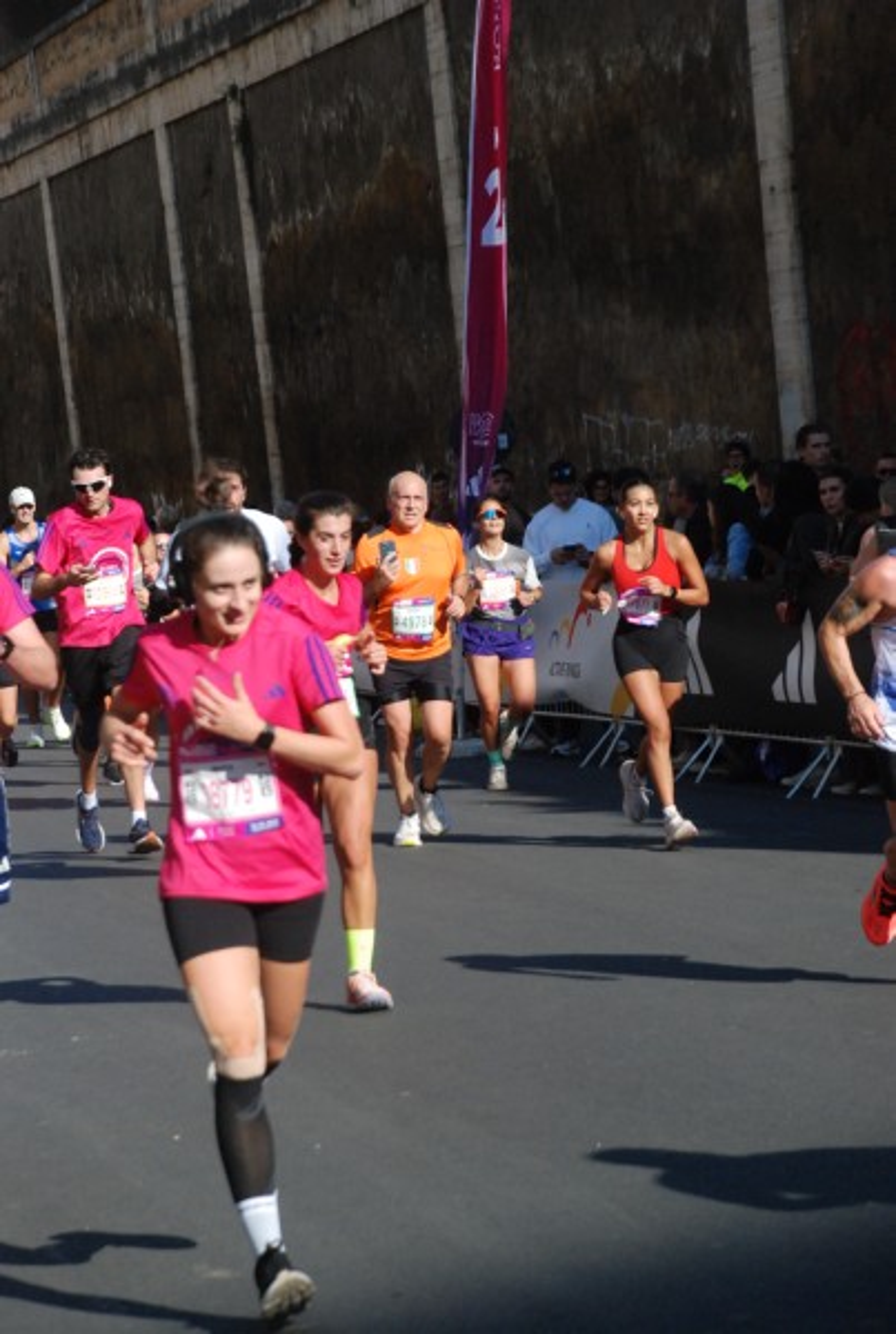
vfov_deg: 16.0
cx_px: 448
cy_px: 667
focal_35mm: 128
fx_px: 4735
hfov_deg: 10.8
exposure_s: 1/1600
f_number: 6.3
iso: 1000
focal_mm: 85
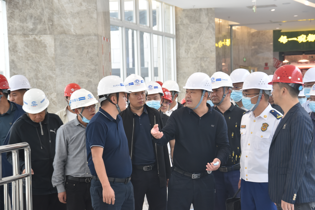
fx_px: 866
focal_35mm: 99
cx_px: 158
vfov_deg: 13.8
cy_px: 105
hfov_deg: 20.6
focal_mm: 66
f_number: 5.3
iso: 560
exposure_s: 1/100
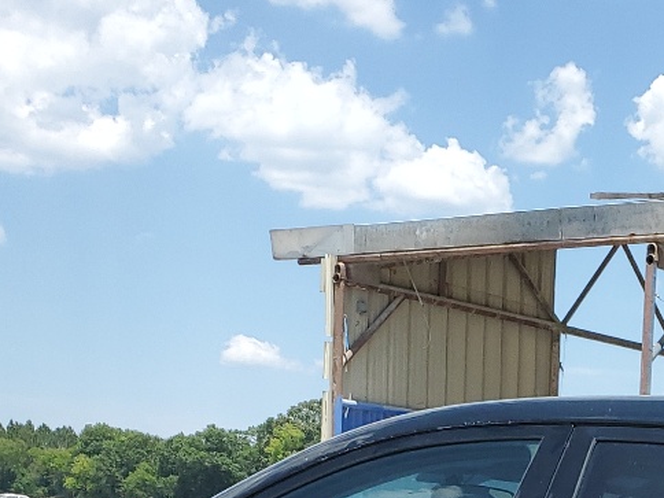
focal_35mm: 86
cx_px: 746
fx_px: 1650
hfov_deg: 21.5
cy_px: 812
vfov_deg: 15.4
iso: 50
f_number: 1.5
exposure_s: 1/2500
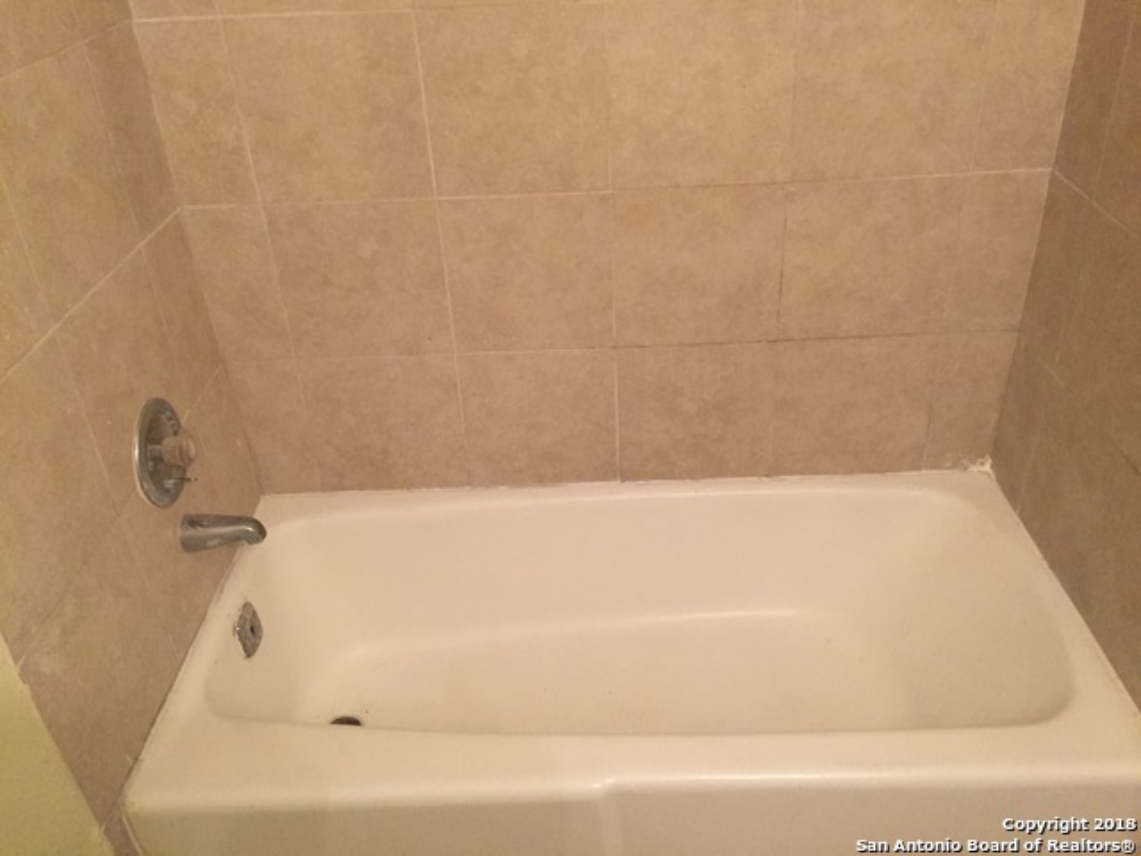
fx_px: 956
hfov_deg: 61.7
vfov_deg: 48.2
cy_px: 428
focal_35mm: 29
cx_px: 570
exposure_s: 1/30
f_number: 2.2
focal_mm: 4.15
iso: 250
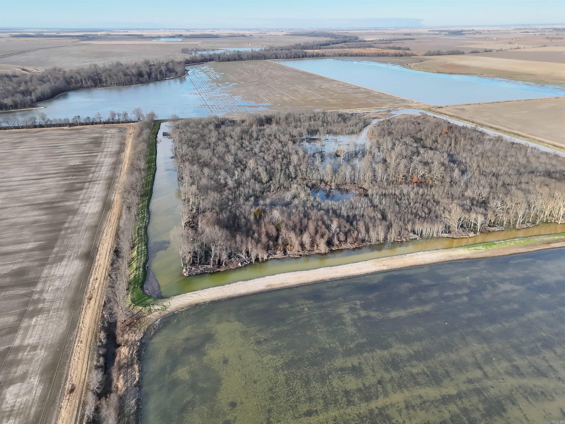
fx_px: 392
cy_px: 212
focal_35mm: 24
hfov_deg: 71.6
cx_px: 282
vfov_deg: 56.8
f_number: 1.7
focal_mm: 6.72
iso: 290
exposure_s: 1/2500
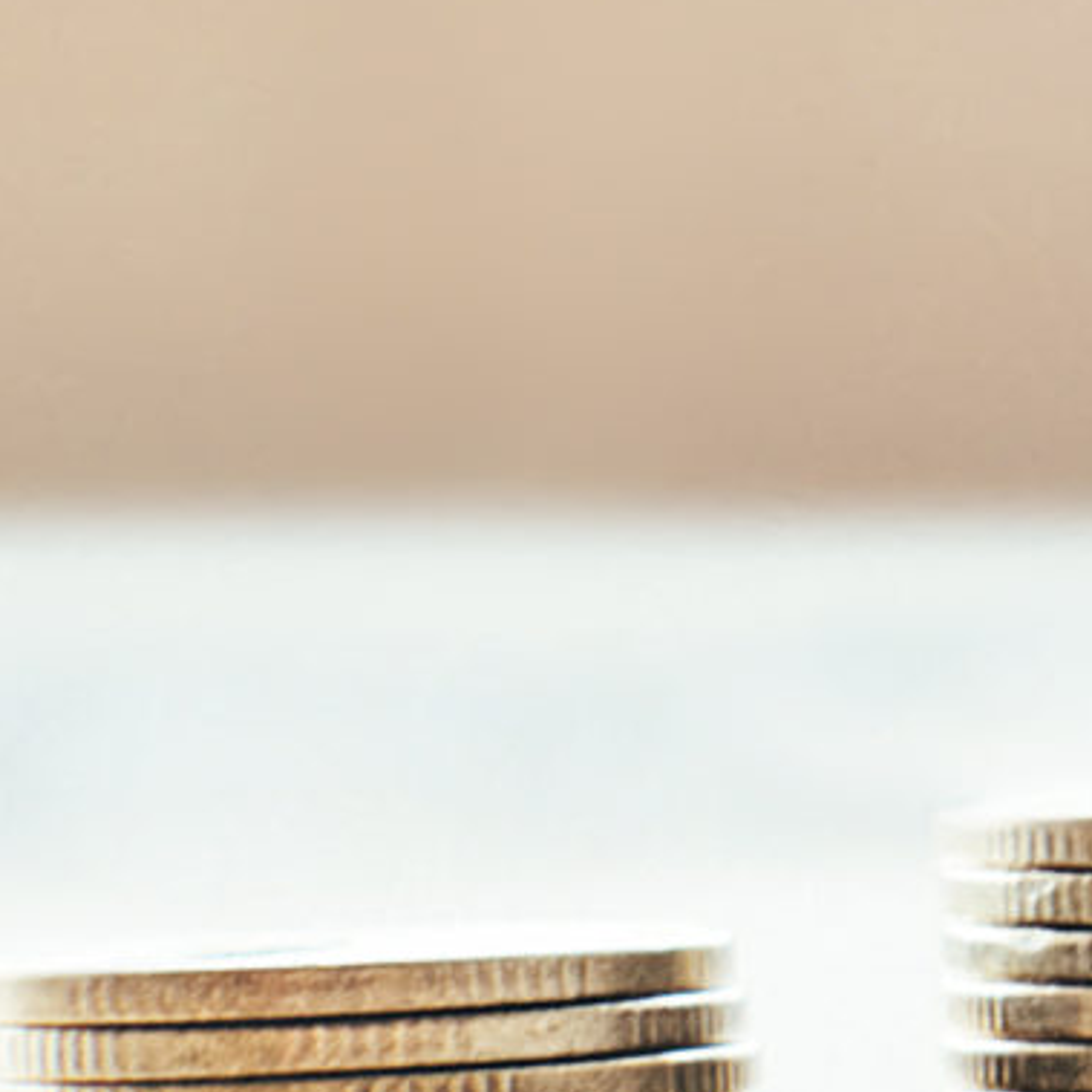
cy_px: 68
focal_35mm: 304
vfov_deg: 5.8
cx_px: 1907
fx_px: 10850
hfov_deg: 5.7
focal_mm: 35
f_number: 5
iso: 800
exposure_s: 1/60
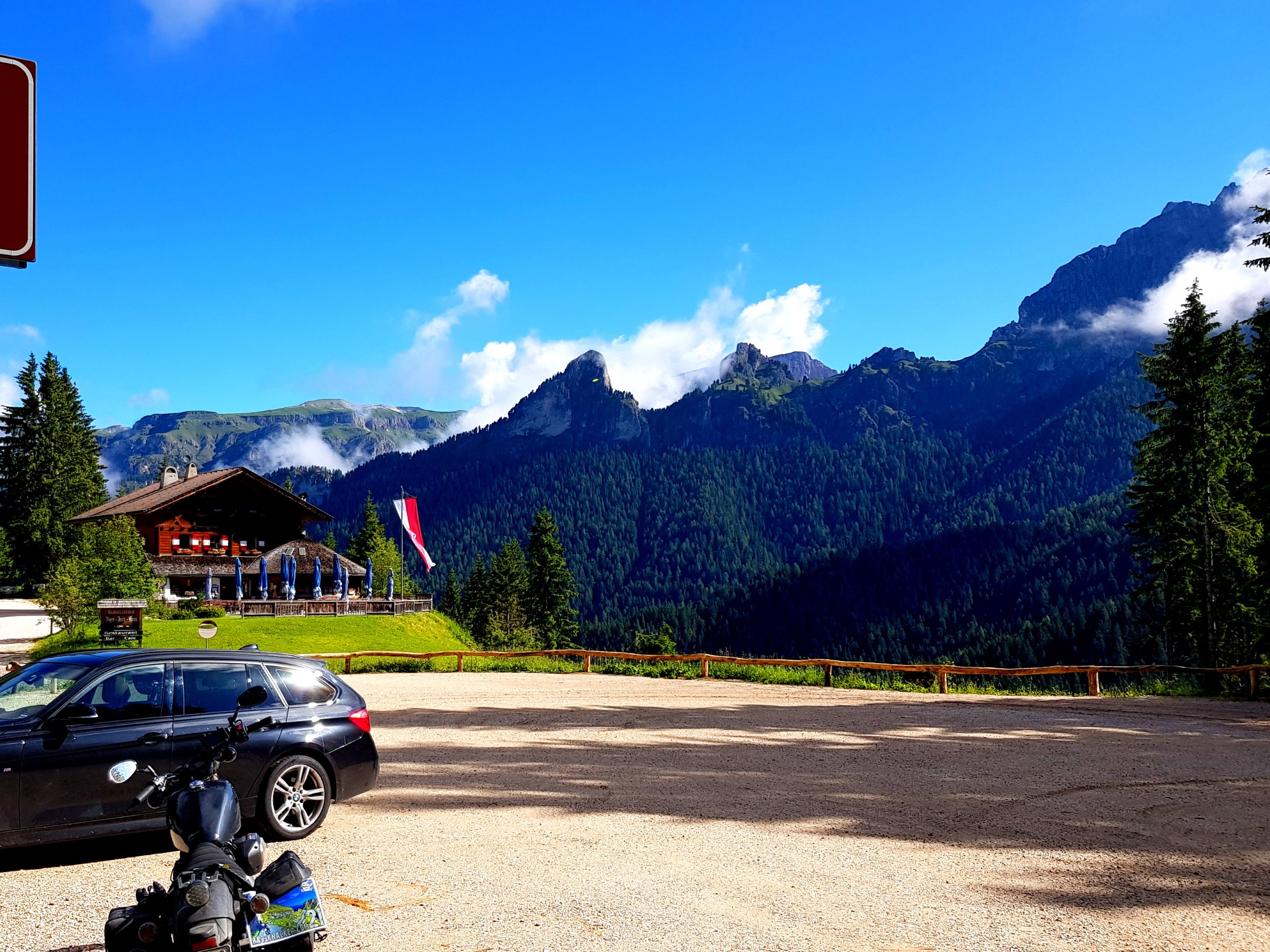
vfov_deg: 41.7
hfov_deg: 53.4
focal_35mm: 34
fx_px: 1247
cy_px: 530
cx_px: 475
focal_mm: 4.3
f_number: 1.7
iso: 40
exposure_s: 1/1924
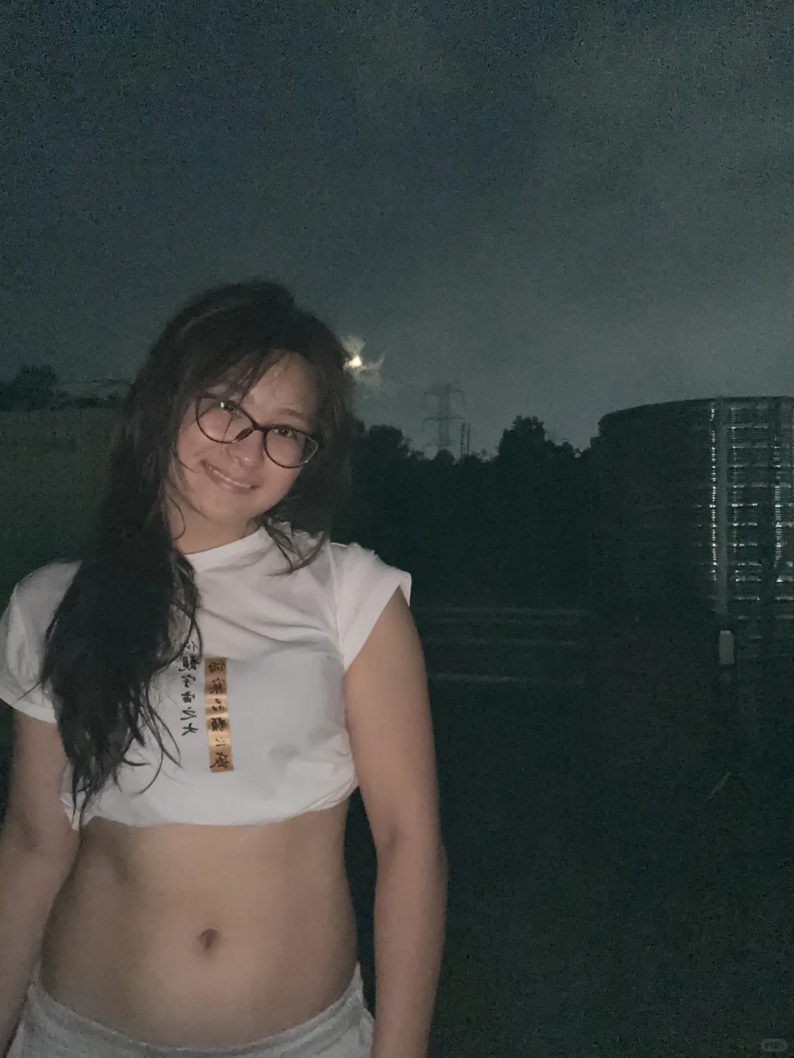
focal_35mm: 30
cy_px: 529
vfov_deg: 60.0
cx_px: 397
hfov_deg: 46.8
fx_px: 917
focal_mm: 2.69
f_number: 1.9
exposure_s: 1/16
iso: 1600
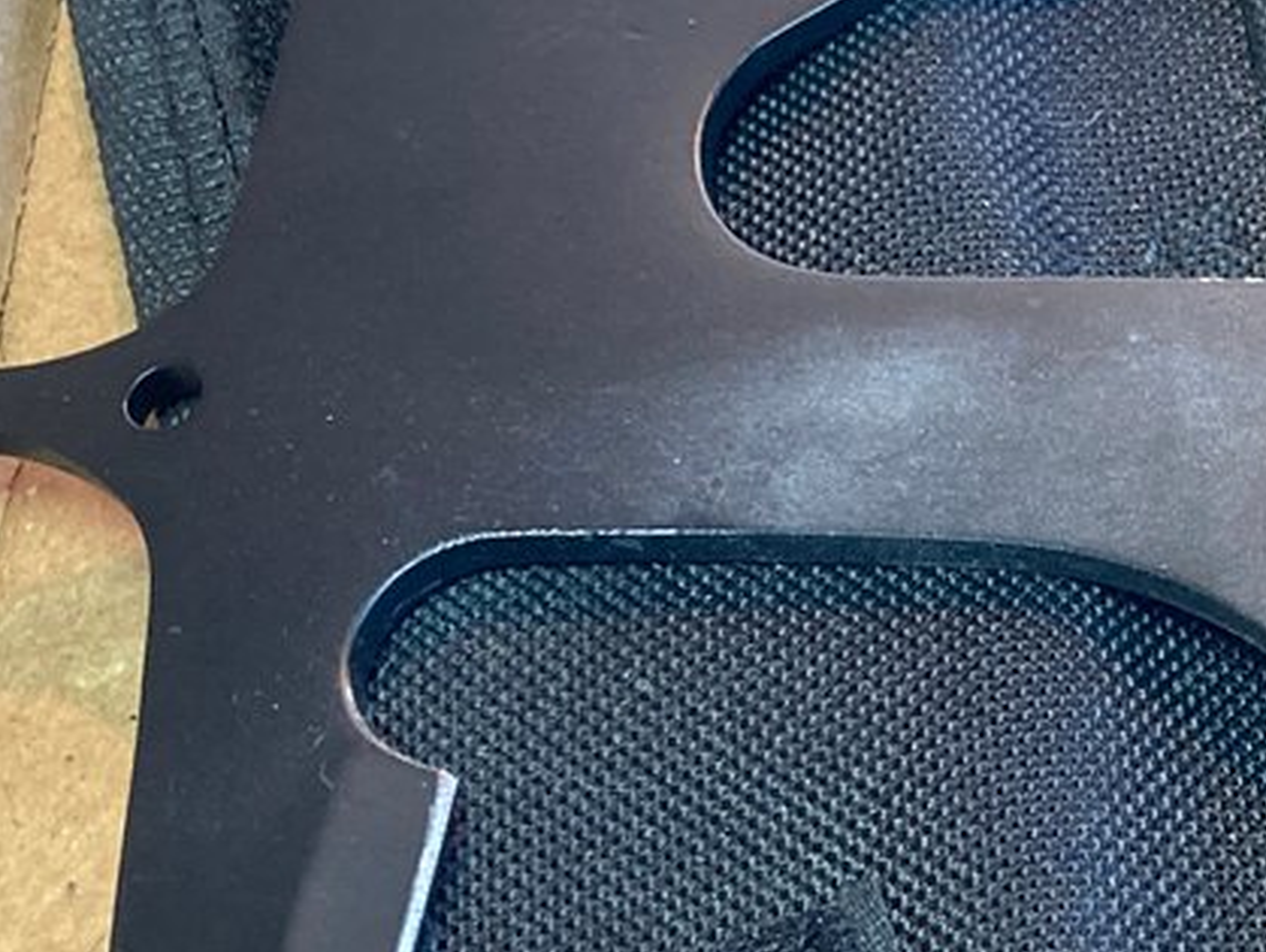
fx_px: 3697
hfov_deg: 18.0
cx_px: 1694
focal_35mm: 101
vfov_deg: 14.7
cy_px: 403
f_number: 1.8
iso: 160
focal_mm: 3.99
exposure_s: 1/60
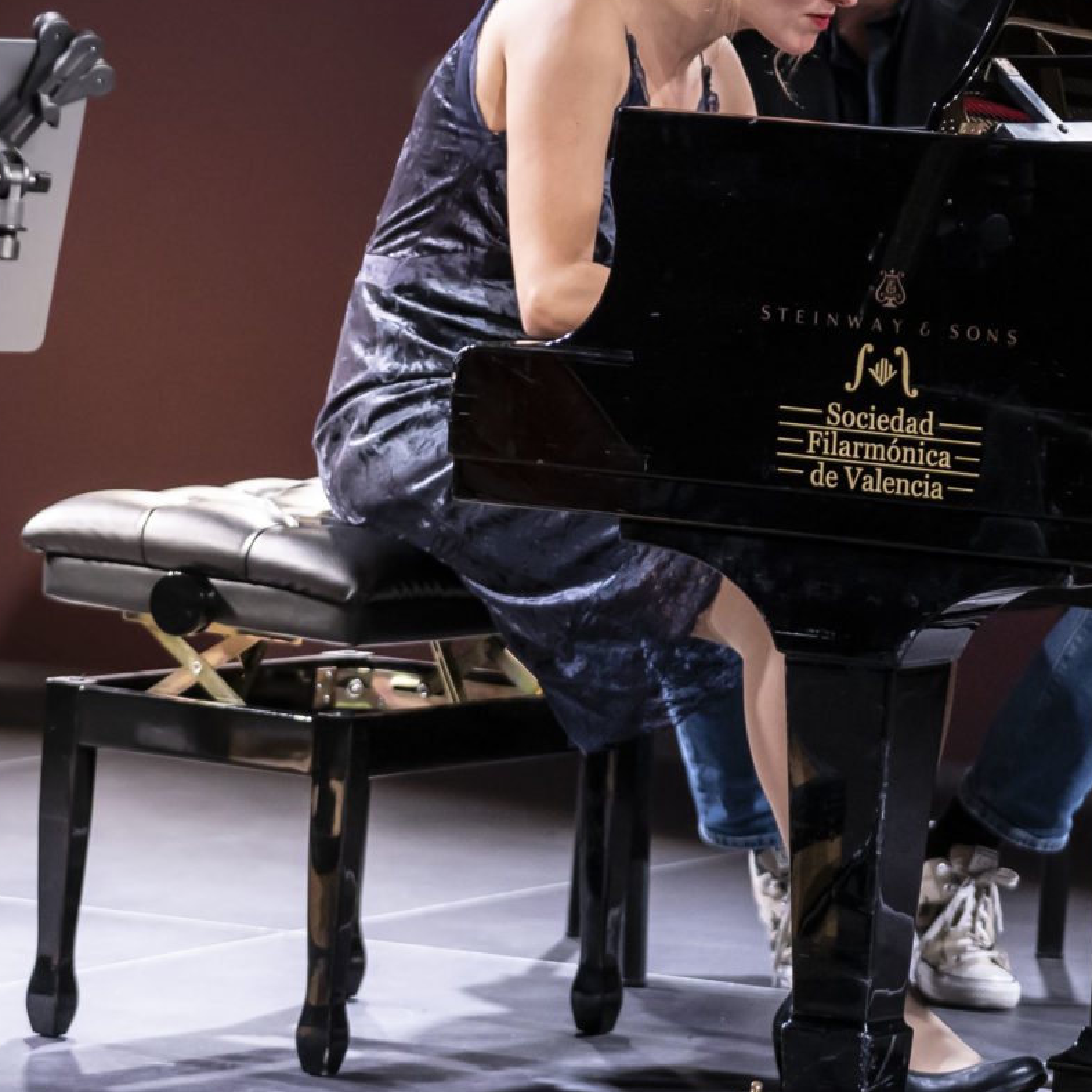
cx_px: 245
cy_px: 209
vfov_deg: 5.6
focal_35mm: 314
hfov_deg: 5.6
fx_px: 11207
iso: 1250
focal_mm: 114
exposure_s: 1/160
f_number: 2.8
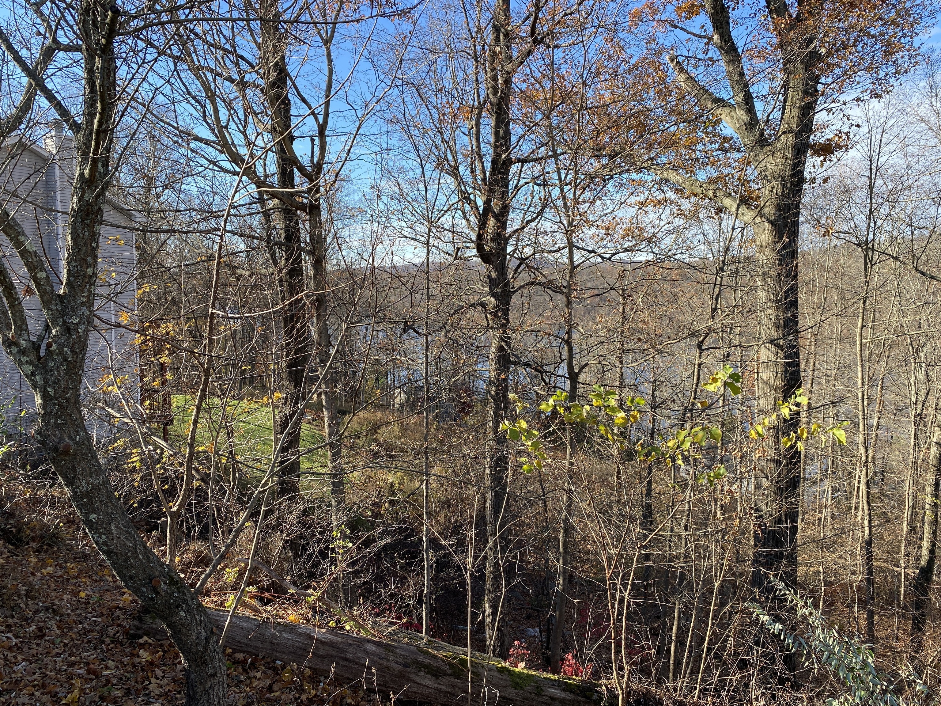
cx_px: 470
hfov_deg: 67.3
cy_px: 353
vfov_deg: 53.1
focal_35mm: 26
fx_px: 707
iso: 32
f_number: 1.8
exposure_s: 1/793
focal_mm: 4.25
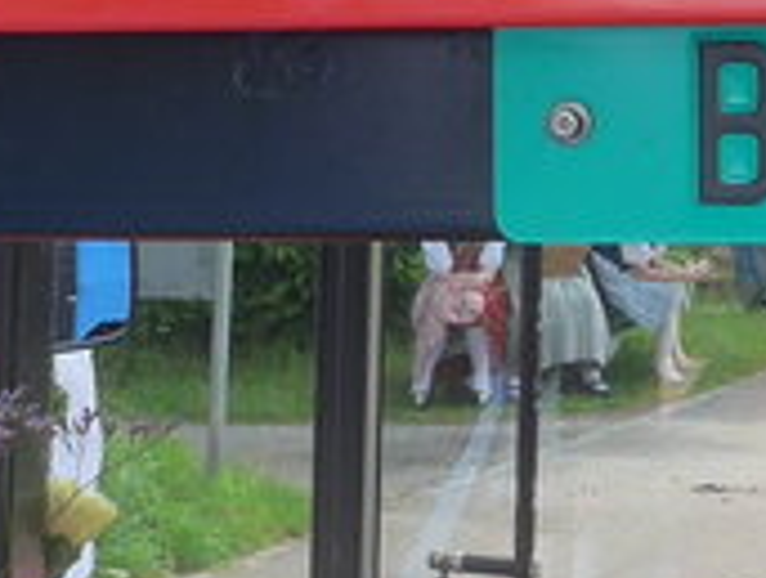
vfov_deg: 7.3
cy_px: 542
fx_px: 4502
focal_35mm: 203
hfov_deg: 9.7
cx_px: 757
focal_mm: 6
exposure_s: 1/400
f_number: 2.8
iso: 125
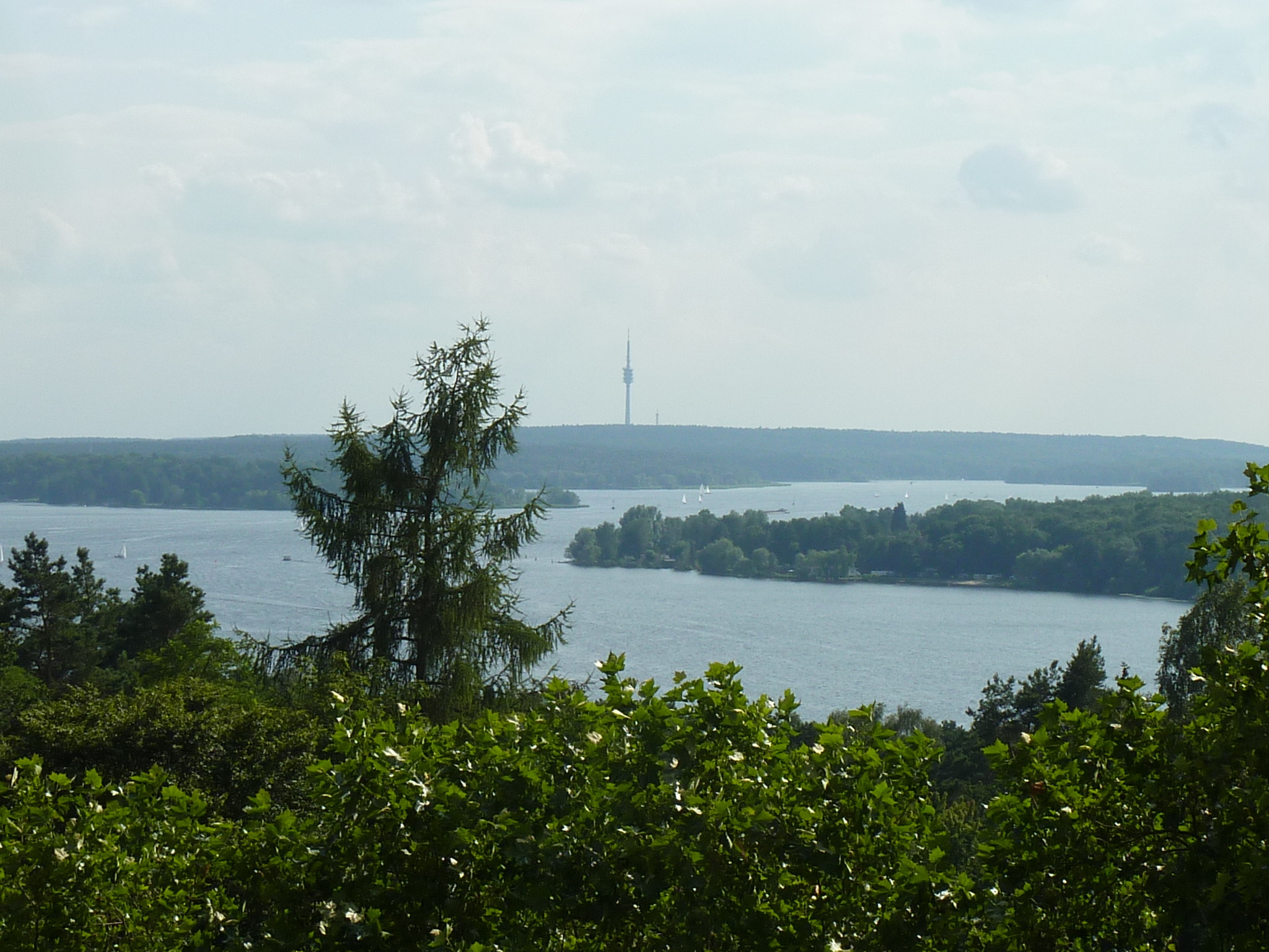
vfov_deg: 13.1
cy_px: 476
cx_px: 634
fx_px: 4143
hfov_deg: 17.4
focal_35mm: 113
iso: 80
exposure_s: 1/500
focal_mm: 10.3
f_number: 5.6
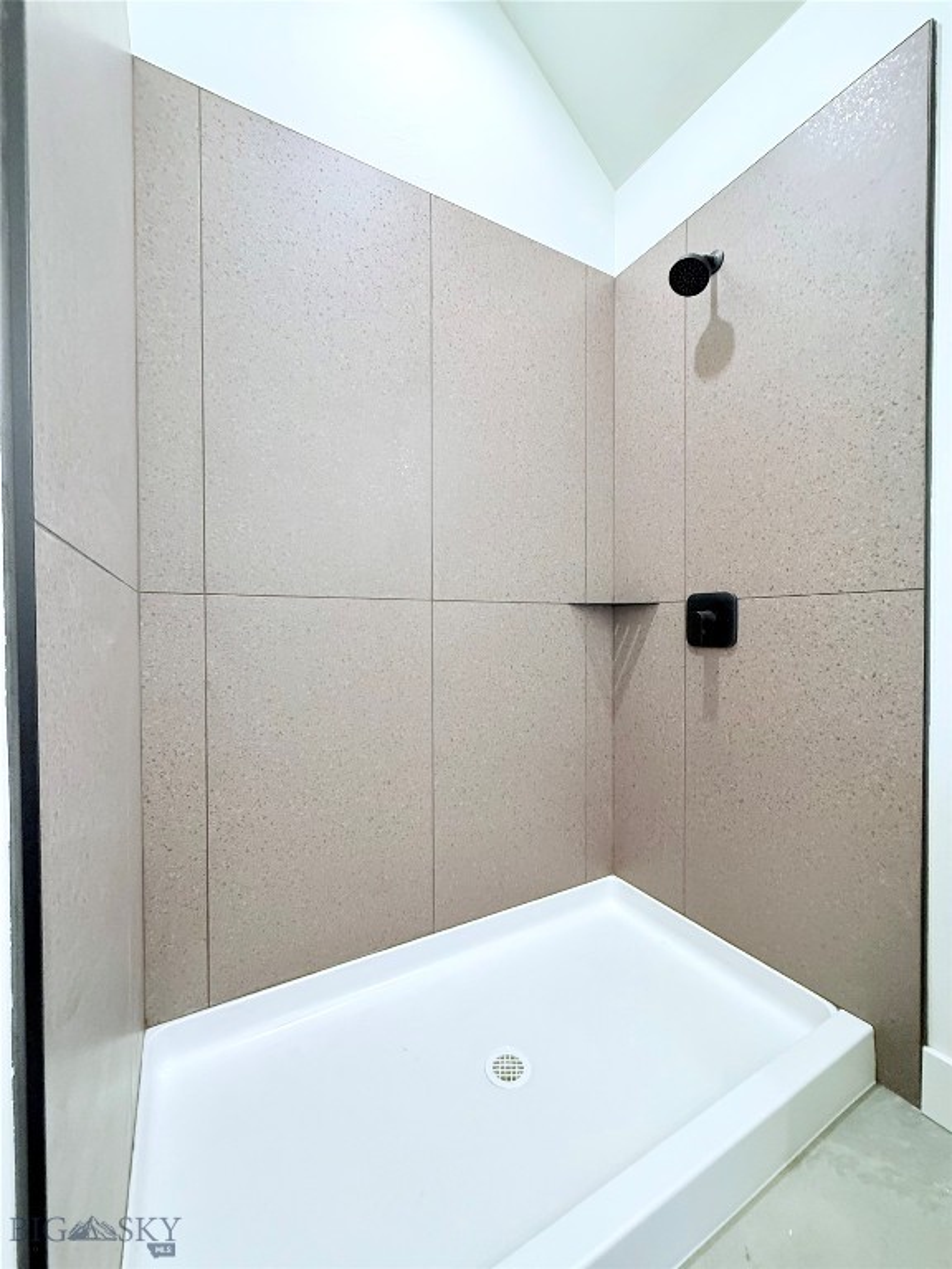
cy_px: 634
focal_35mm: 14
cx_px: 476
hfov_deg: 85.7
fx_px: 513
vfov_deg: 102.1
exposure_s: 1/60
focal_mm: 2.22
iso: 500
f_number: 2.2
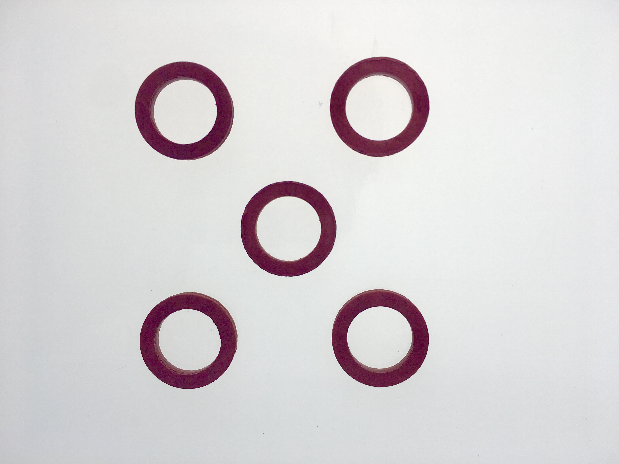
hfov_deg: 61.7
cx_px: 310
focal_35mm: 29
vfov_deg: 48.2
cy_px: 232
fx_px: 519
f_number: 2.2
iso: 25
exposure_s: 1/167
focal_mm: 4.15
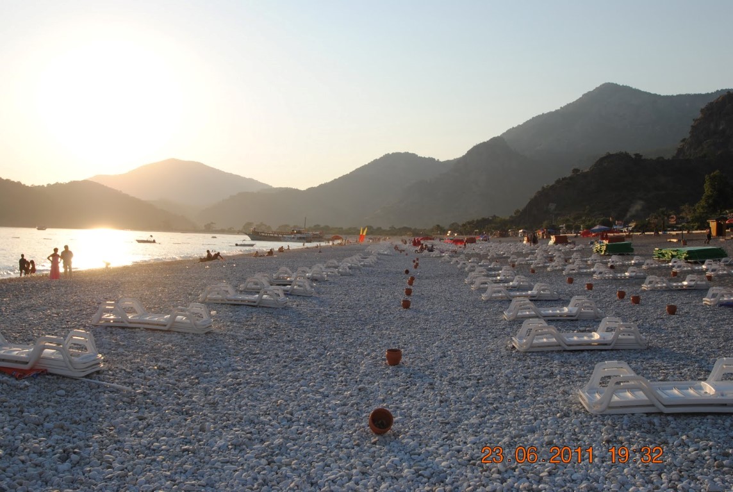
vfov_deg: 37.0
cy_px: 246
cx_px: 366
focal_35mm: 36
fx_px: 735
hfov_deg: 53.0
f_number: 8
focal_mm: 24
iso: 100
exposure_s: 1/200
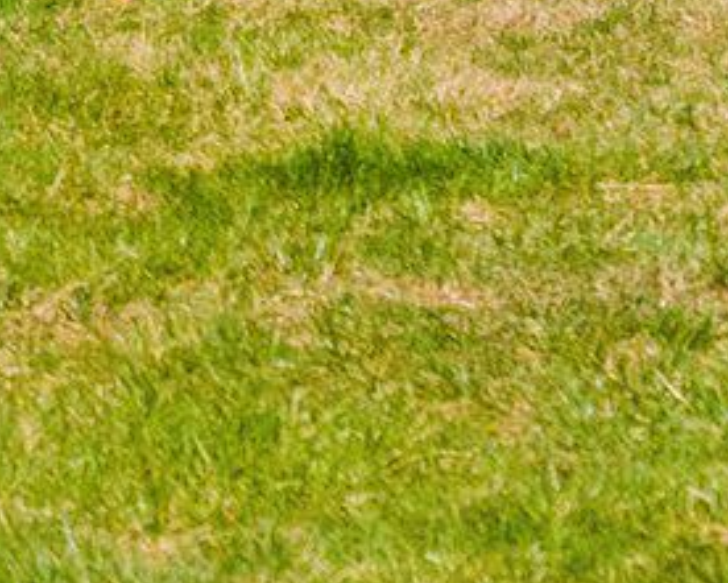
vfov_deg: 4.6
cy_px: -1064
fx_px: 7048
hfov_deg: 5.5
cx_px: -1556
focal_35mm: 327
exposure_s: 1/5000
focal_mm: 47
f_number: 5.6
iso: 640
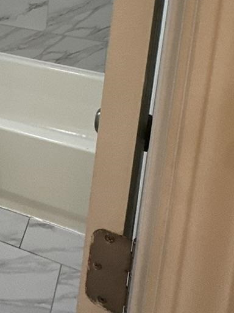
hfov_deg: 22.4
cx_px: -98
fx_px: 505
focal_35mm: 56
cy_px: -57
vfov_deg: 29.7
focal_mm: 2.22
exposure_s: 1/120
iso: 125
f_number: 2.2
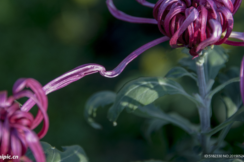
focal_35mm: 396
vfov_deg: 3.5
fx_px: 2682
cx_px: 113
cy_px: 55
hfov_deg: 5.2
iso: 500
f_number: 5.6
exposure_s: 1/320
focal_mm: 300
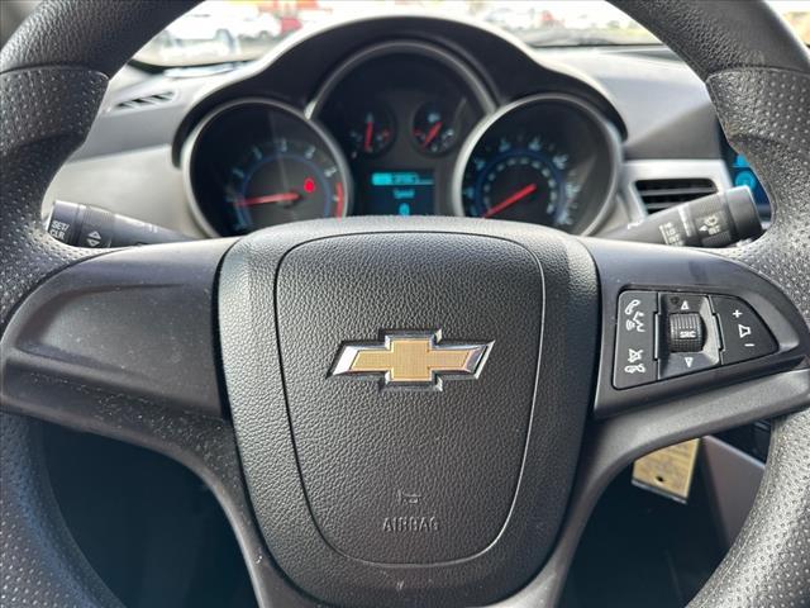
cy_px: 304
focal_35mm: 24
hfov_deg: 71.6
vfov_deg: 56.8
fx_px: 562
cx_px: 405
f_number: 1.78
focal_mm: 6.86
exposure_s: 1/121
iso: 160
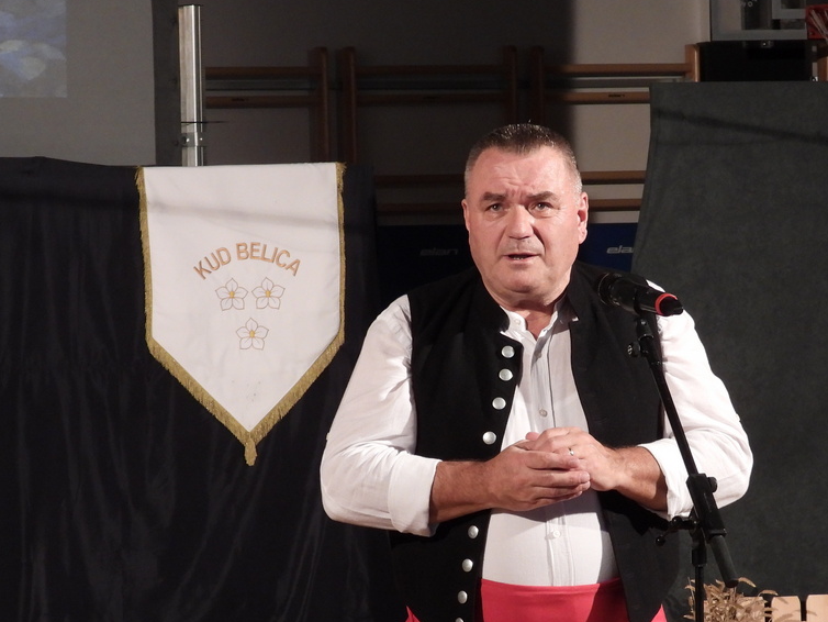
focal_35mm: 167
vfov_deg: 8.9
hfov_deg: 11.8
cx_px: 527
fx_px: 3996
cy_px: 443
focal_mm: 18.9
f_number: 4
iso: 400
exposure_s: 1/15
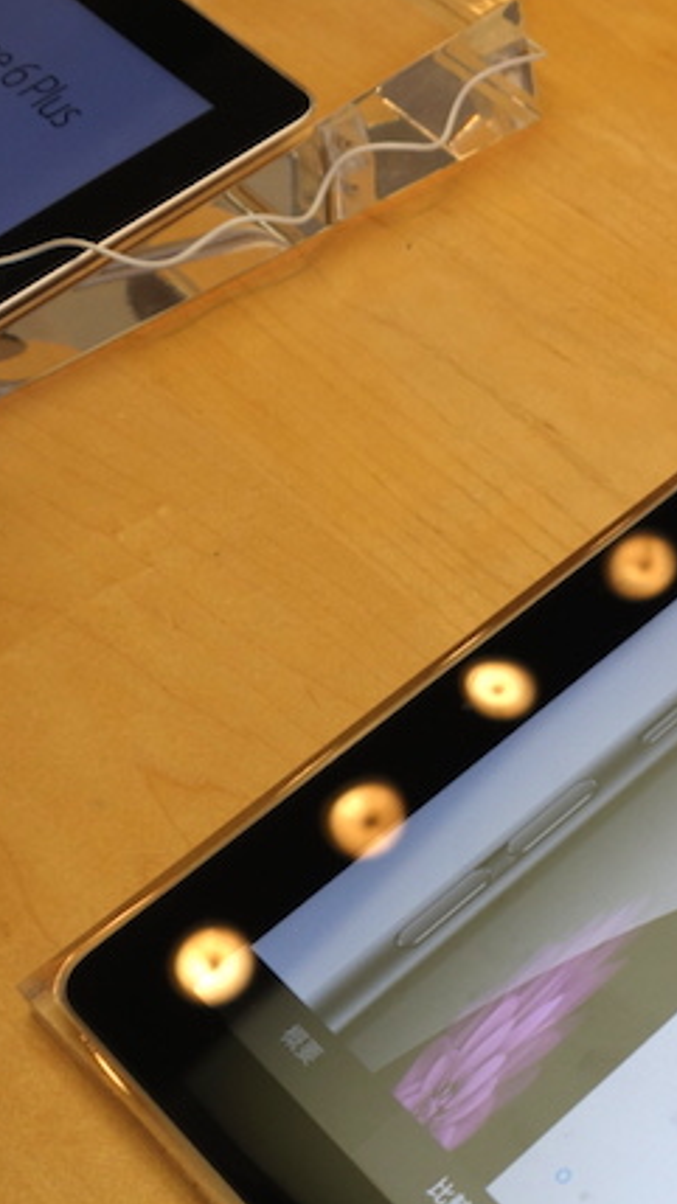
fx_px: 2076
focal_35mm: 65
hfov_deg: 16.5
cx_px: 1087
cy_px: 589
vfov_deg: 32.4
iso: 160
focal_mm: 11.75
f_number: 4
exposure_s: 1/100
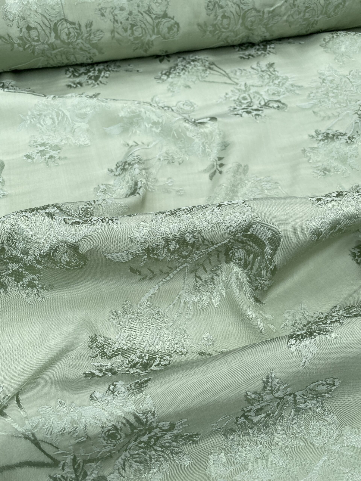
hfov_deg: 53.1
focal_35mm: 26
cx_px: 180
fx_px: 362
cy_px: 240
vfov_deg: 67.3
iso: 32
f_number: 1.8
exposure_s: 1/573
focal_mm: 4.25
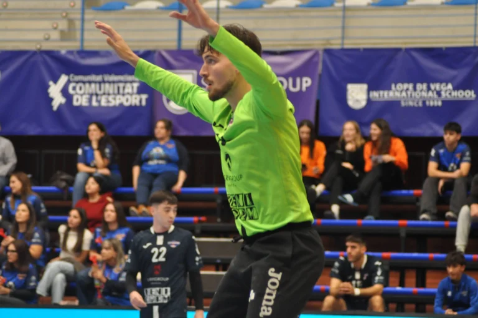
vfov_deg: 7.6
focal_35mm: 180
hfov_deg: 11.4
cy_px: 159
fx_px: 2387
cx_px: 239
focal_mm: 120
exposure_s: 1/200
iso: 1600
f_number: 4.2
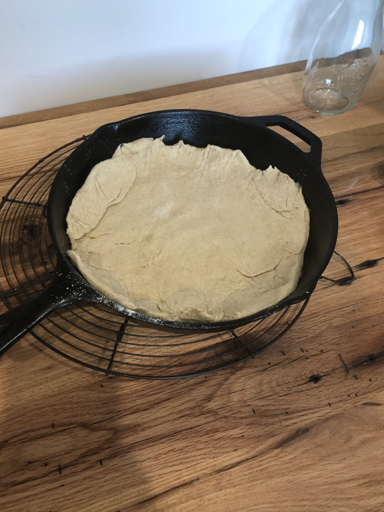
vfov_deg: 56.7
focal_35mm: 32
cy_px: 276
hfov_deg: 44.1
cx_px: 174
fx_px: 473
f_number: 1.8
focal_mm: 3.99
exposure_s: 1/15
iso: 64
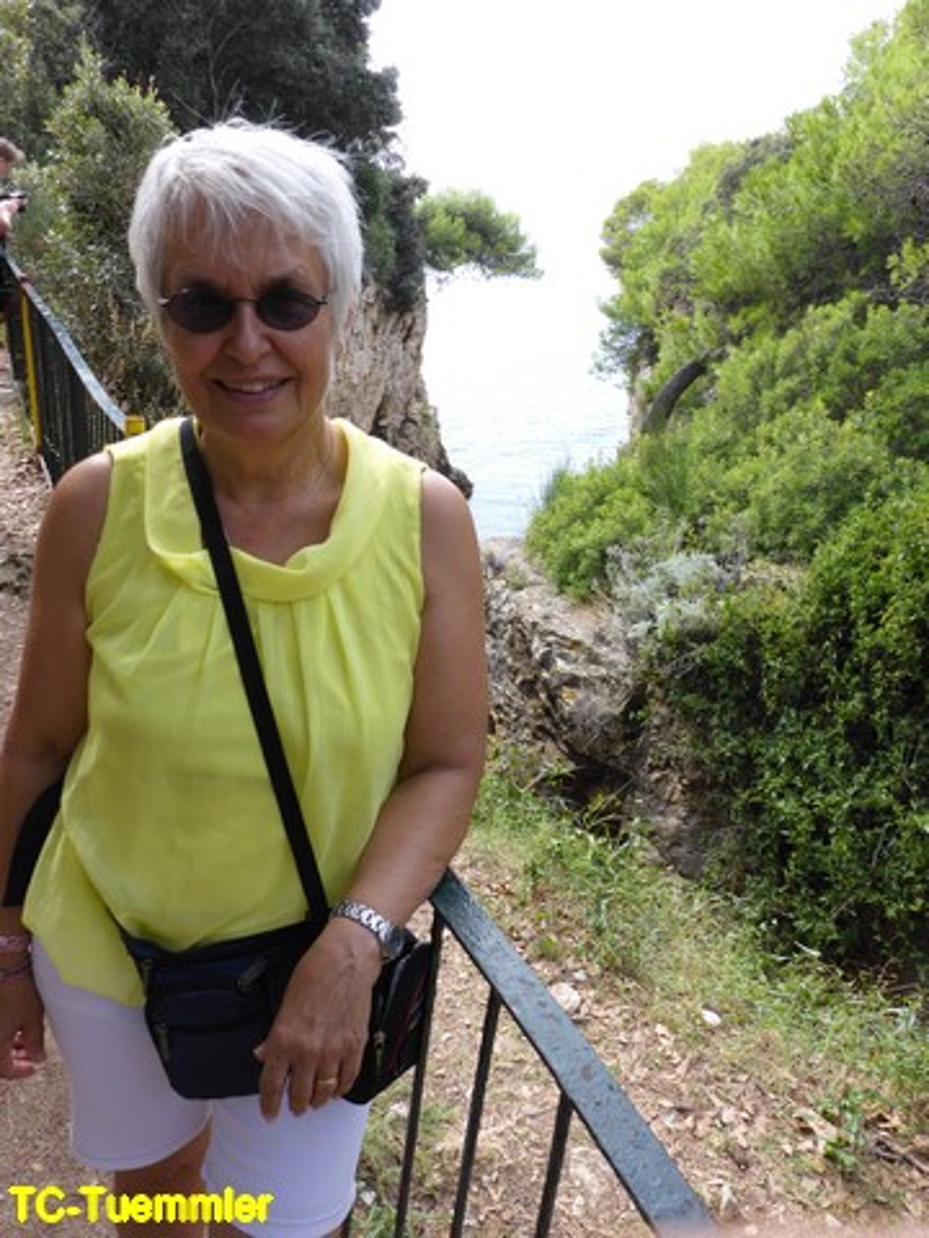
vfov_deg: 63.4
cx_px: 464
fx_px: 1002
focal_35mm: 28
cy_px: 619
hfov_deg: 49.7
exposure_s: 1/250
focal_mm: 4.9
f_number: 3.3
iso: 80
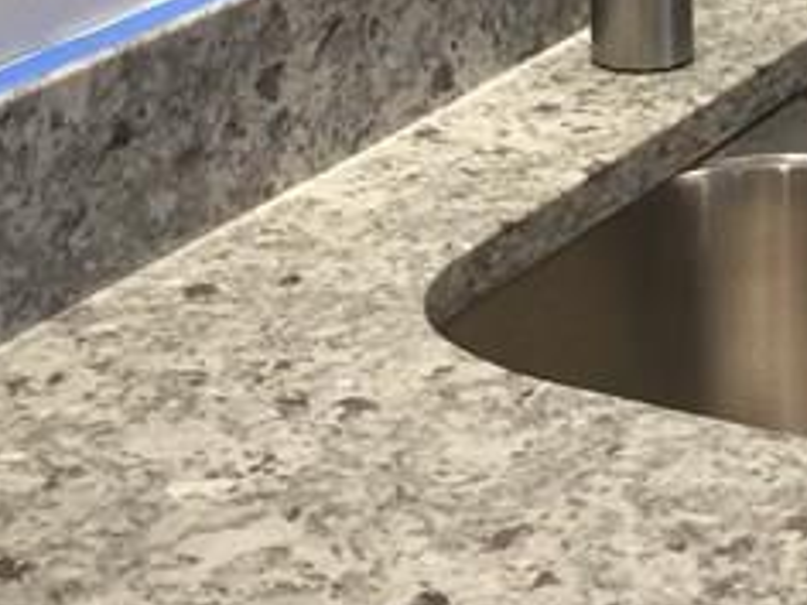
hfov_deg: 15.2
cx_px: 916
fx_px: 2937
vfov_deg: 11.2
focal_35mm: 126
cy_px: -342
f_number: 2.2
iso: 50
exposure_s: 1/15
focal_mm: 4.15
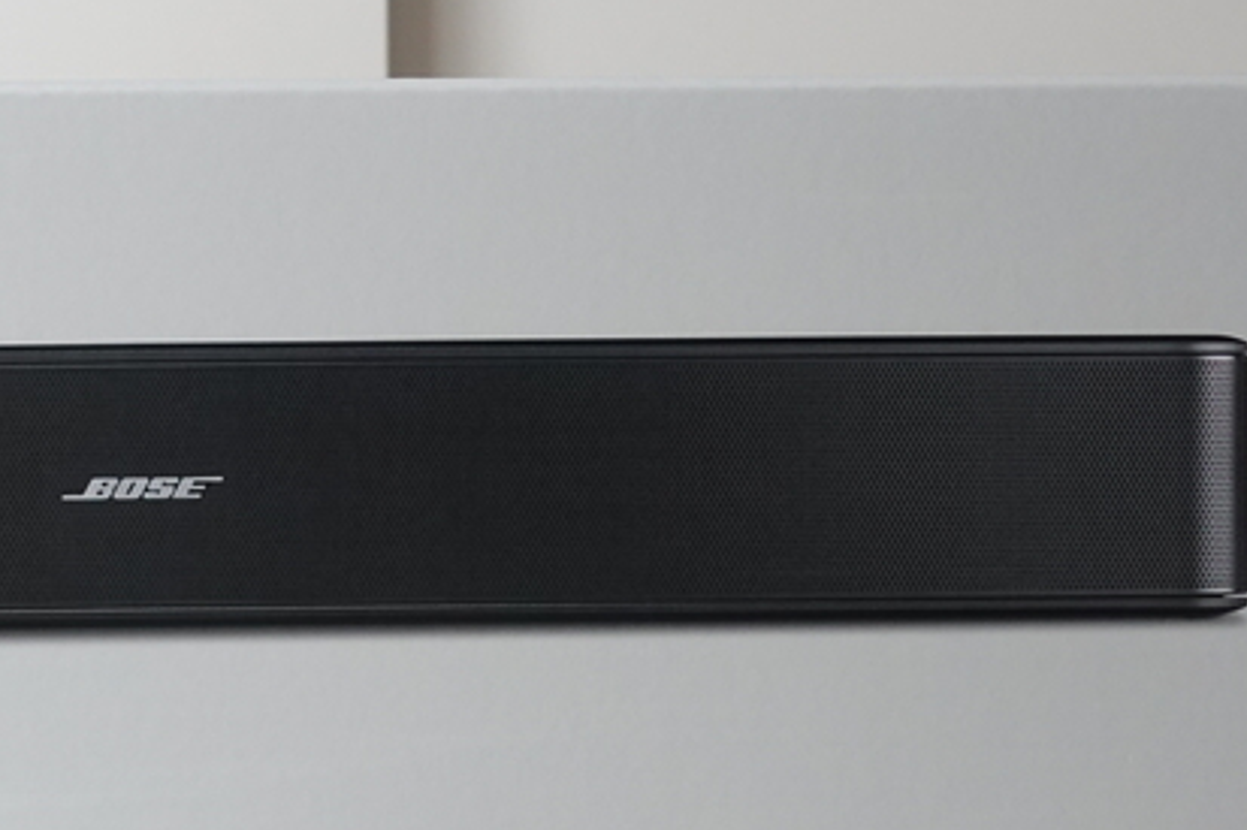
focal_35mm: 124
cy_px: 542
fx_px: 4293
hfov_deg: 16.3
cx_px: 121
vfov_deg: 11.0
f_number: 2.8
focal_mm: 18.3
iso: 640
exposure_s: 1/50
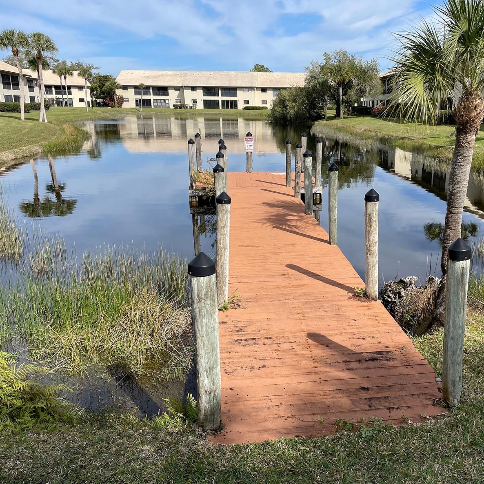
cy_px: 241
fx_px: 490
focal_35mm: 31
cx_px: 299
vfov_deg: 52.5
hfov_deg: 52.0
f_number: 1.6
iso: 32
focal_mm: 4.2
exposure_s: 1/3401
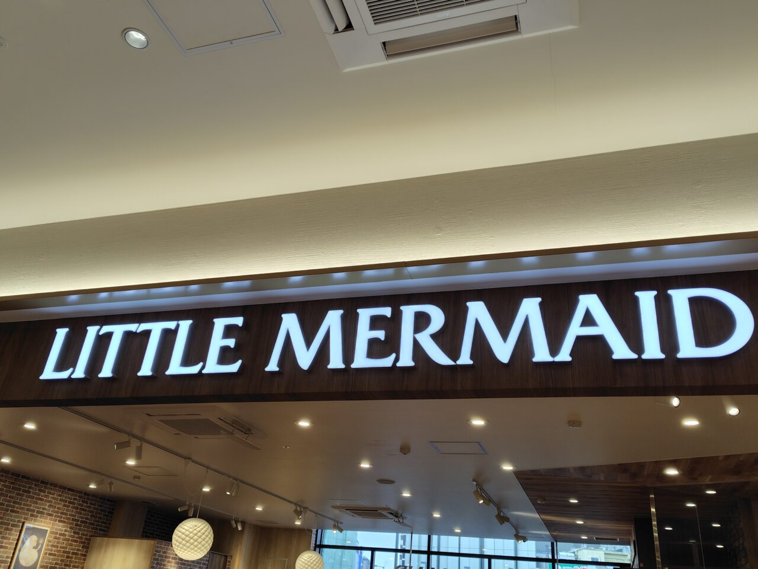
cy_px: 284
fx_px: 504
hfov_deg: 73.9
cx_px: 379
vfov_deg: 58.9
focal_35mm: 23
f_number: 1.9
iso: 50
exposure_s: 1/120
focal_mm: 5.6
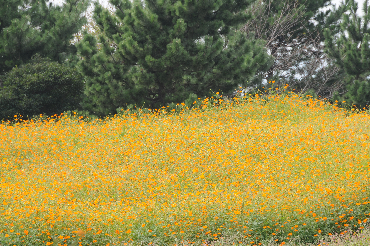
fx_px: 3080
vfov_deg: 4.6
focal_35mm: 300
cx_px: 185
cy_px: 123
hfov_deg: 6.9
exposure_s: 1/100
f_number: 11
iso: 200
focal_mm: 200
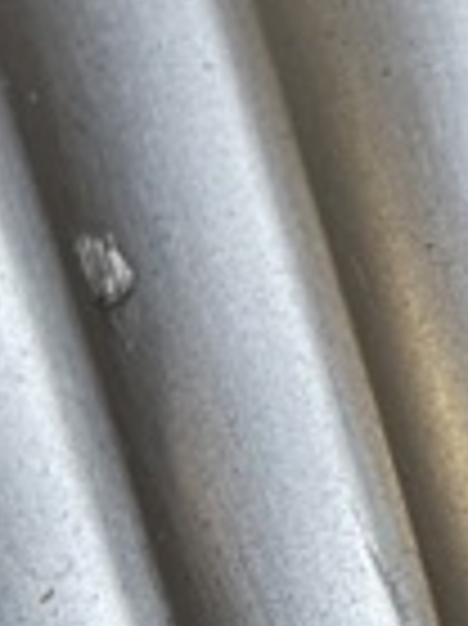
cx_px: 1278
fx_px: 2744
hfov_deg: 8.5
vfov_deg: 12.6
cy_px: 790
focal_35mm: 152
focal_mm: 5.7
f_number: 1.5
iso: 80
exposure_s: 1/120
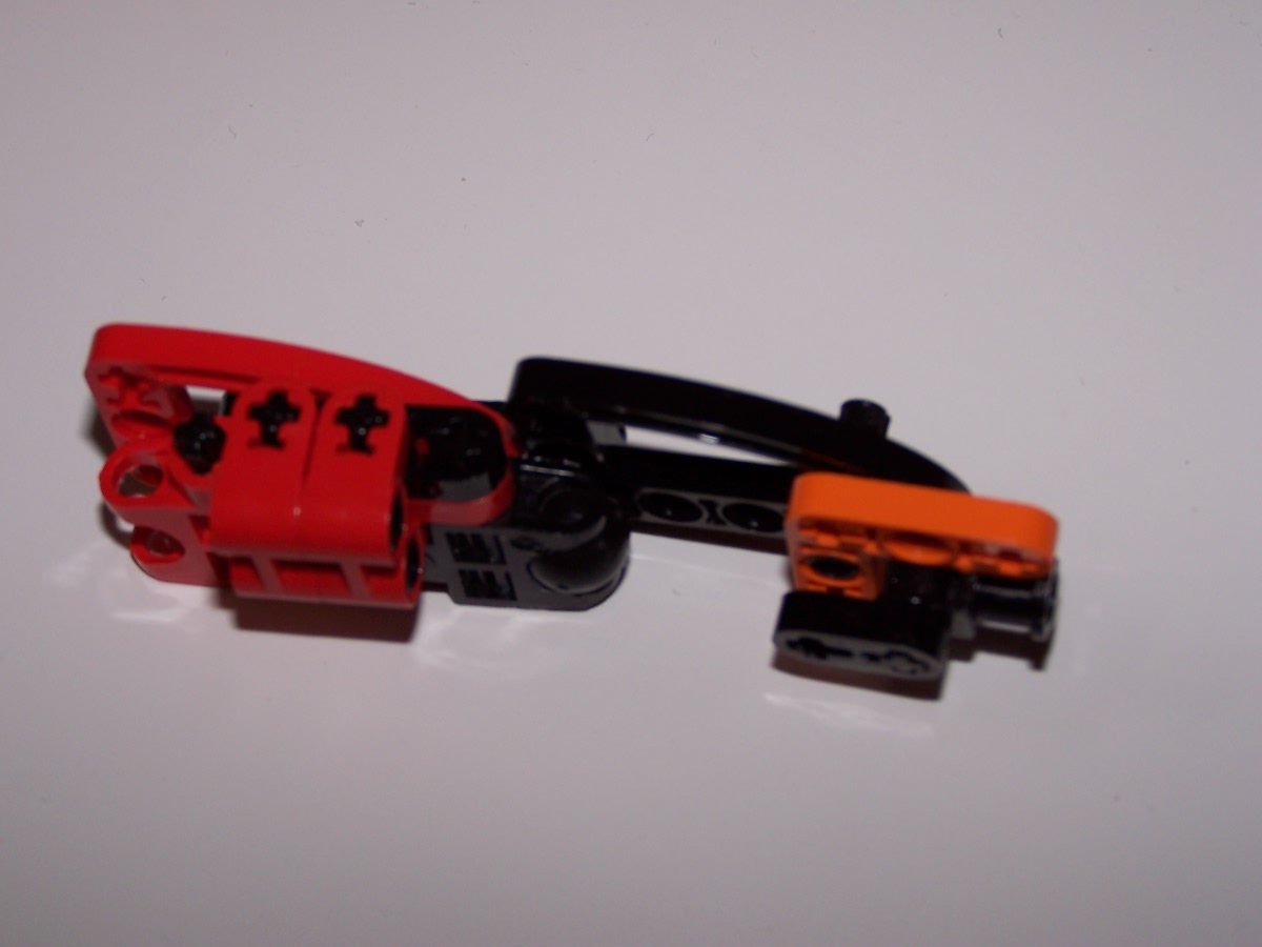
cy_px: 474
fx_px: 2734
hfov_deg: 26.0
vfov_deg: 19.6
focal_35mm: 75
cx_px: 631
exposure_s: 1/60
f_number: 3.2
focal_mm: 12.4
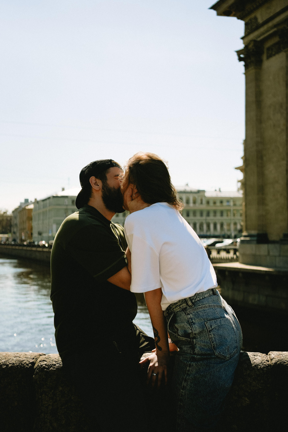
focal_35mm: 35
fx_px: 420
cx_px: 144
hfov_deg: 37.9
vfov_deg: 54.4
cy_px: 216
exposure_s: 1/8000
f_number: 2.8
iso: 125
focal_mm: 35
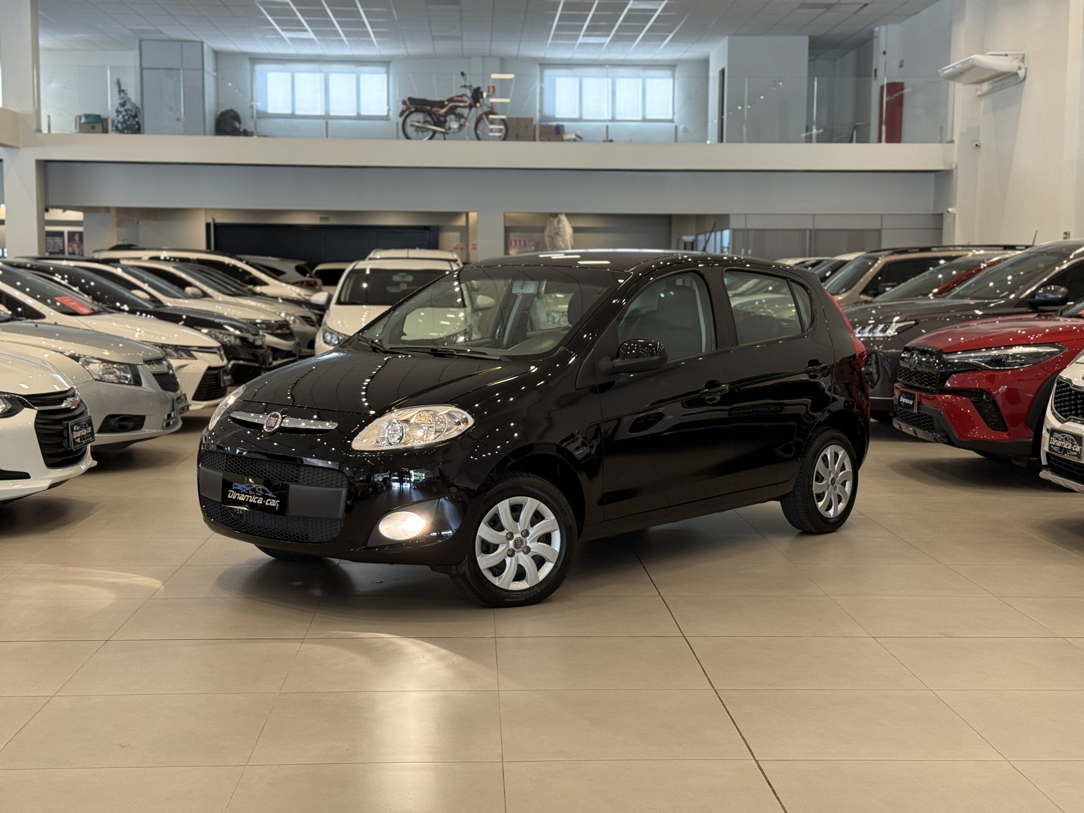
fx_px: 1503
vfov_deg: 30.3
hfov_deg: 39.7
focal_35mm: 48
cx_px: 542
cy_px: 406
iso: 125
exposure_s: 1/60
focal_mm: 6.76
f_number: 1.78
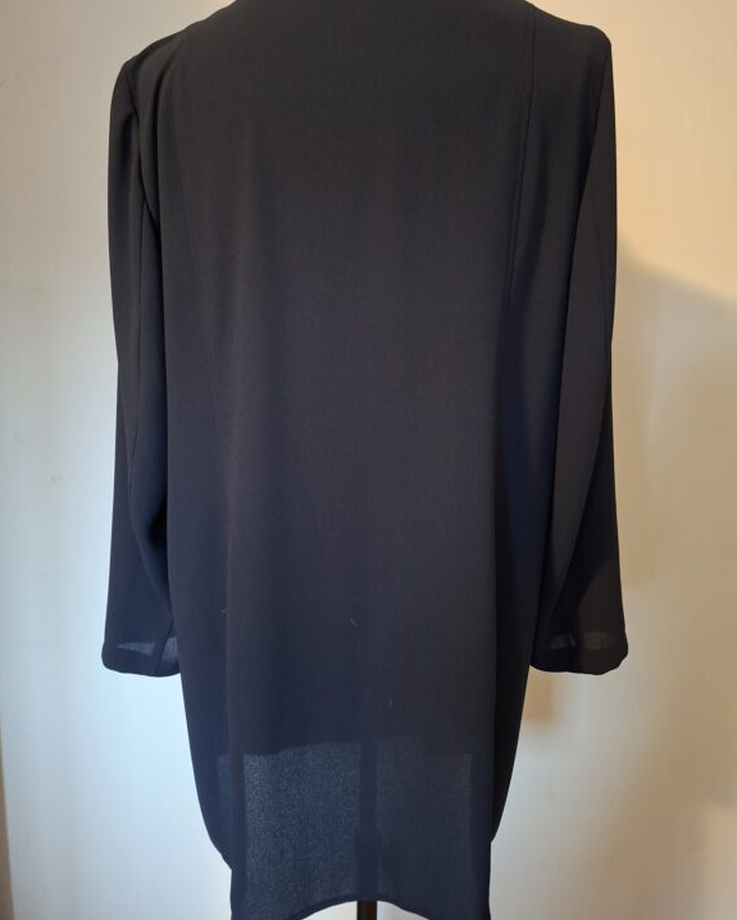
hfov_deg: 56.8
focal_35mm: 25
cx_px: 378
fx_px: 681
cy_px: 415
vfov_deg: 67.9
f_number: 1.8
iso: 800
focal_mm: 5.54
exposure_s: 1/20
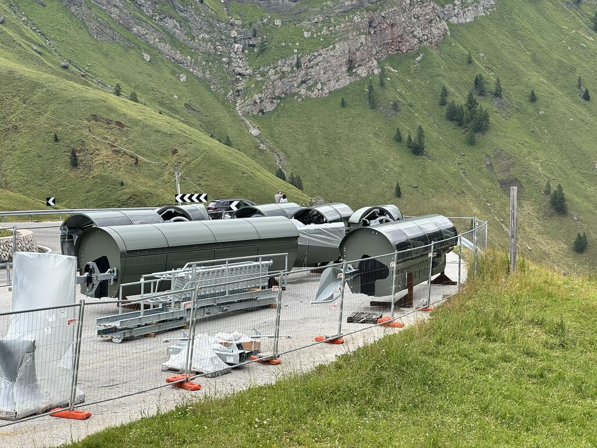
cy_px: 224
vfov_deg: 19.1
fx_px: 1328
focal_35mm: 77
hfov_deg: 25.3
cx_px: 298
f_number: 2.8
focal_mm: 9
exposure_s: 1/132
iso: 25
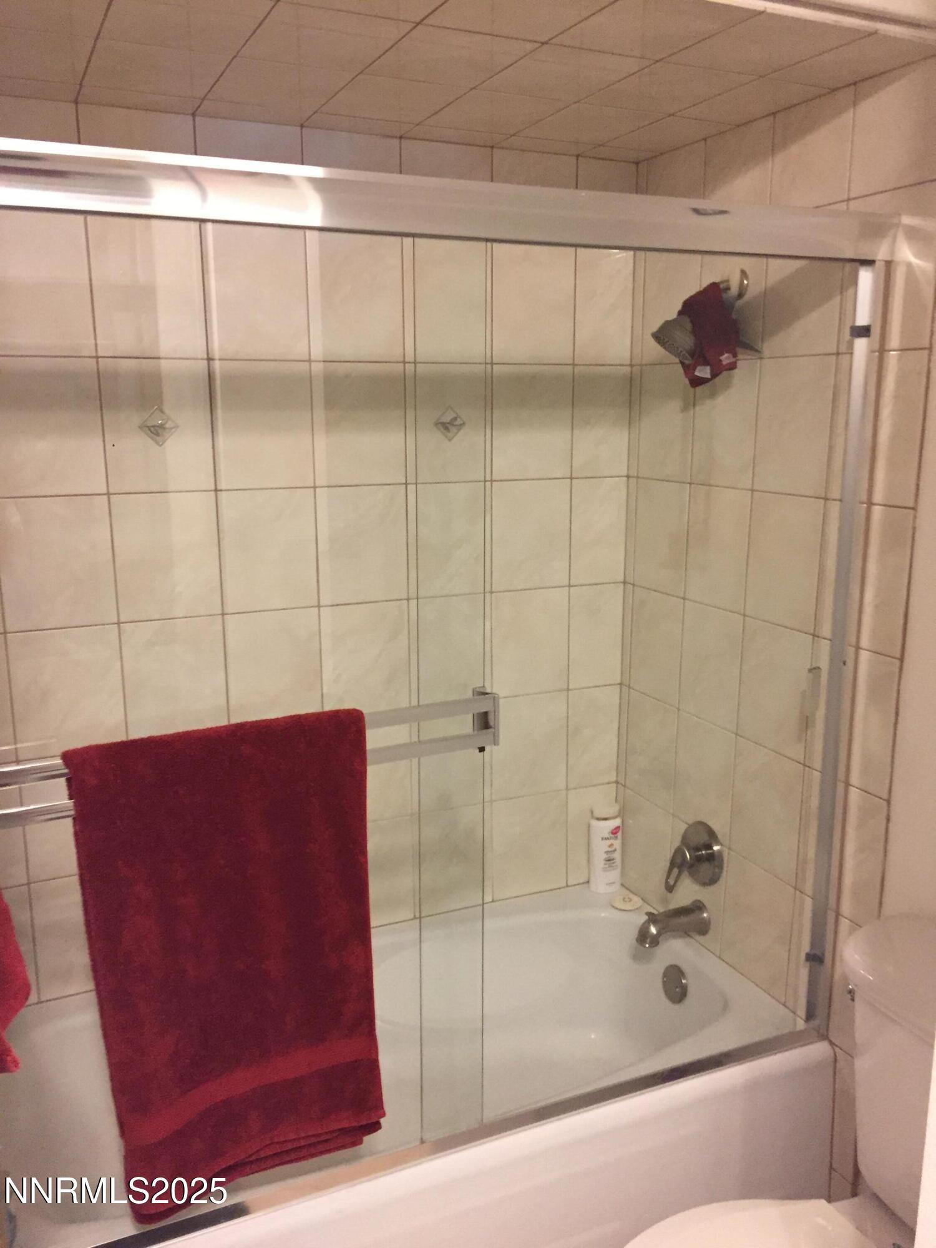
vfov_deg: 61.7
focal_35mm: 29
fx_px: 1046
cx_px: 468
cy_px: 624
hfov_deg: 48.2
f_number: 2.2
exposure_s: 1/15
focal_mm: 4.15
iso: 250
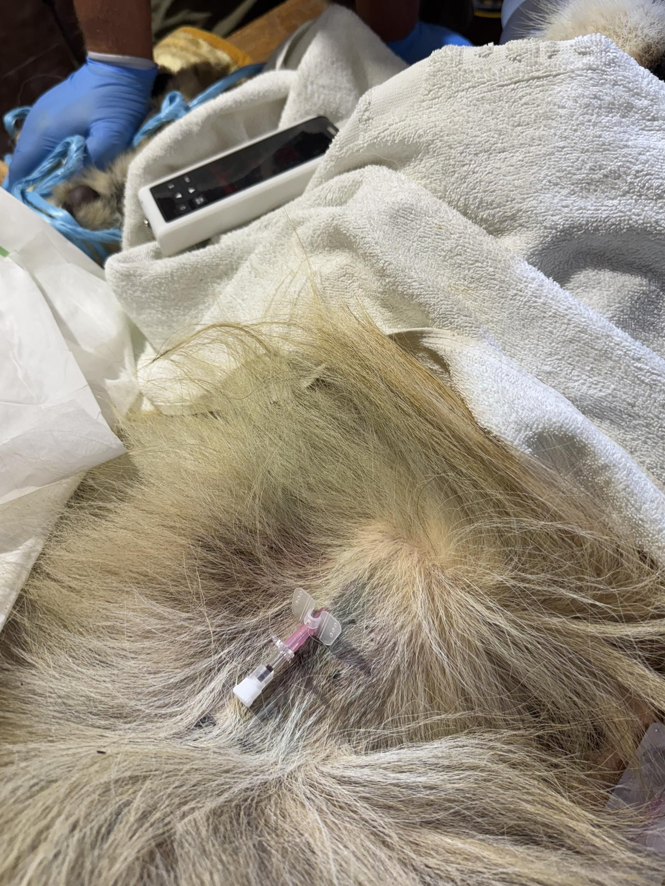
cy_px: 410
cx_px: 325
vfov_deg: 65.2
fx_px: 692
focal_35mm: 27
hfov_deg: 51.4
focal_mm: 6.76
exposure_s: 1/100
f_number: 1.78
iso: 160
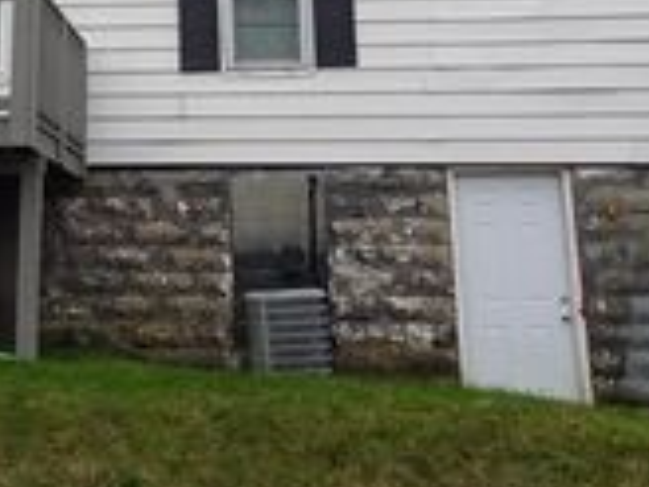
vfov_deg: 19.2
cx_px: 55
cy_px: -73
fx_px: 1369
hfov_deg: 25.8
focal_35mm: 73
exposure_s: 1/125
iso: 80
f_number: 3.5
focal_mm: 4.1
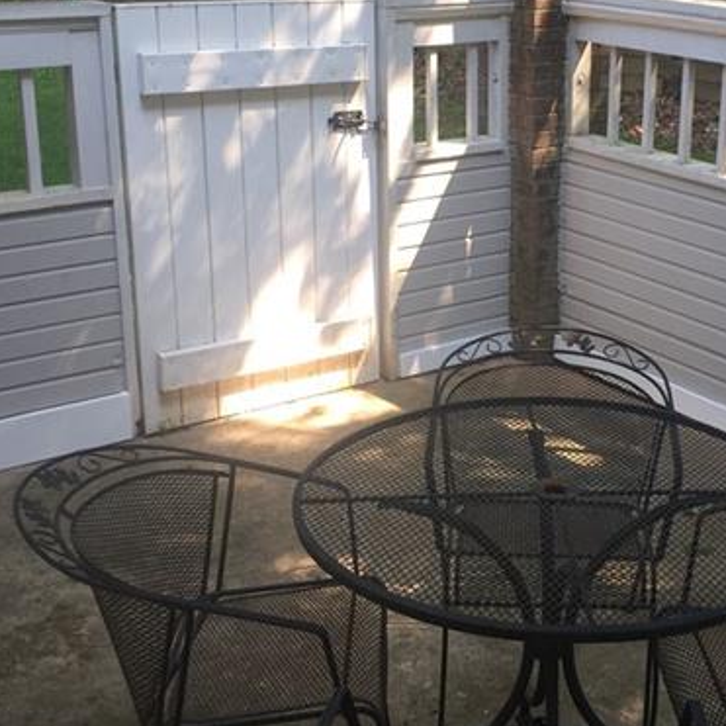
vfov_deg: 31.9
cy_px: 241
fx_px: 1258
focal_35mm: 53
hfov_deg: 31.7
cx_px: 526
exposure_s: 1/60
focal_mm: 4.15
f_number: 2.2
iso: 32
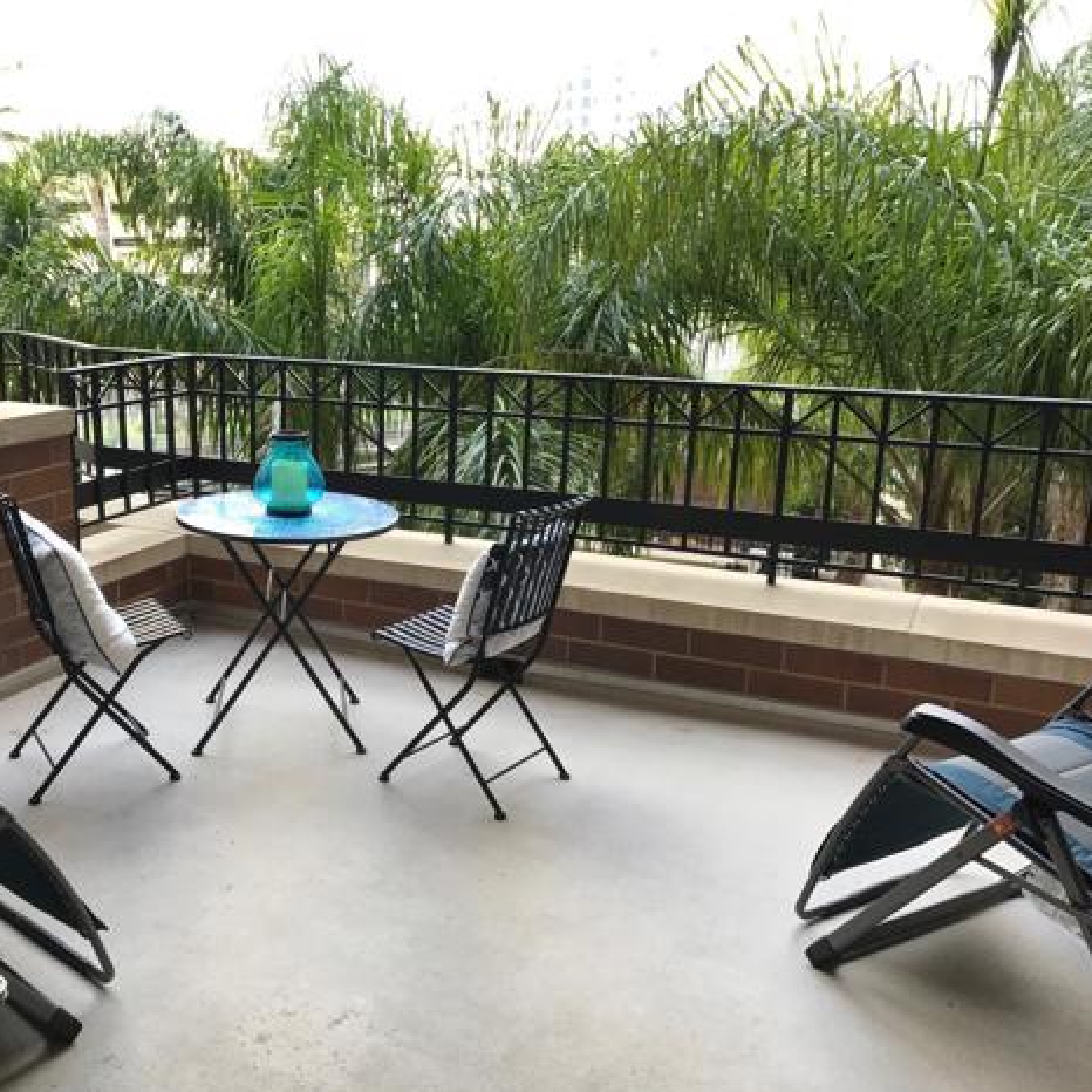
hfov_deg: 47.7
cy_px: 560
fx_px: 1213
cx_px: 366
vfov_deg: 48.4
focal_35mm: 34
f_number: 1.8
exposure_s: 1/120
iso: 32
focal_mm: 3.99
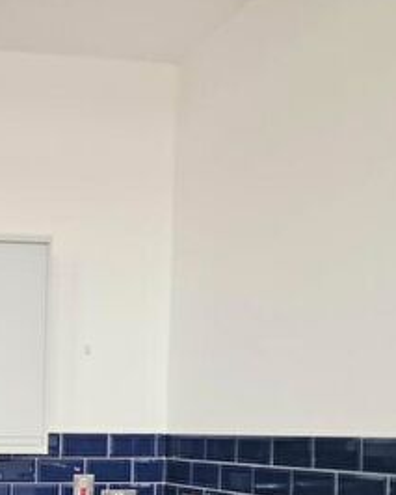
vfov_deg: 30.0
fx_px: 864
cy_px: 481
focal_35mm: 59
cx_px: -102
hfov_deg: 23.2
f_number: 1.8
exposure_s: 1/100
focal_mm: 6.4
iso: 160
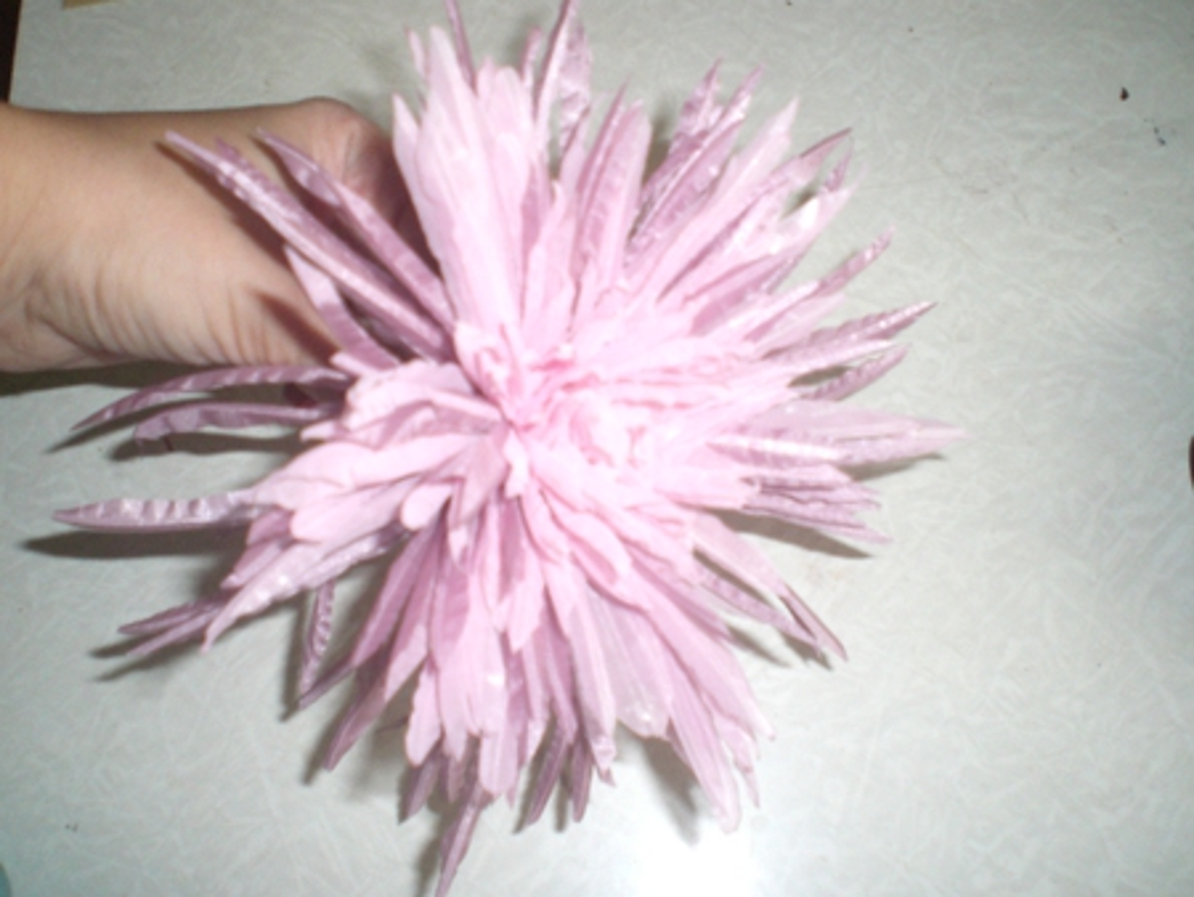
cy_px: 448
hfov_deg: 49.0
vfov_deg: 37.8
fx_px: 1311
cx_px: 597
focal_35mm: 38
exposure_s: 1/60
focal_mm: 6.3
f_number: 3.1
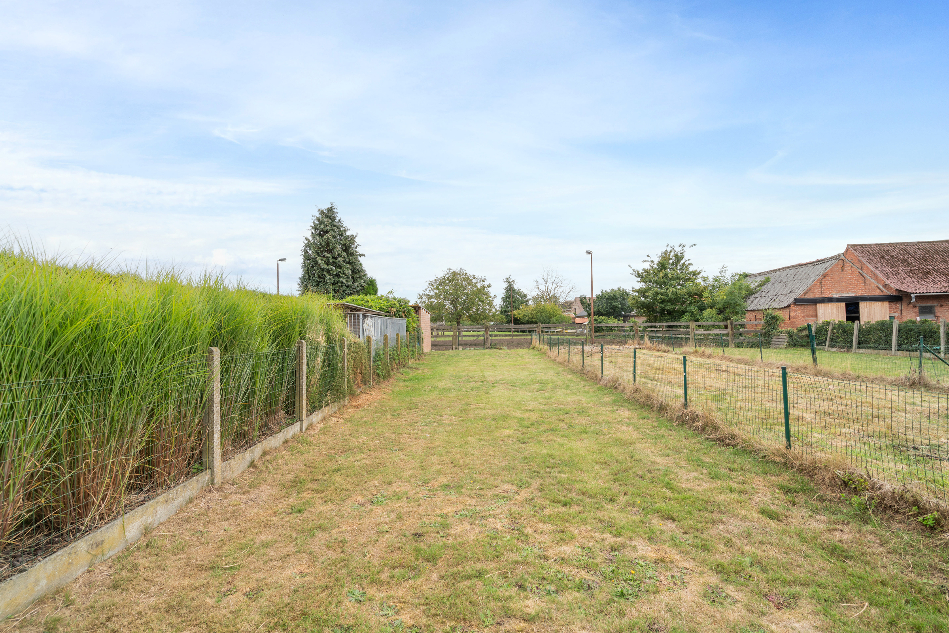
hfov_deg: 96.7
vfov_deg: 73.8
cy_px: 316
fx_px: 422
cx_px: 474
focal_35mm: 16
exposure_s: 1/200
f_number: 8
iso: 250
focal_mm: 16
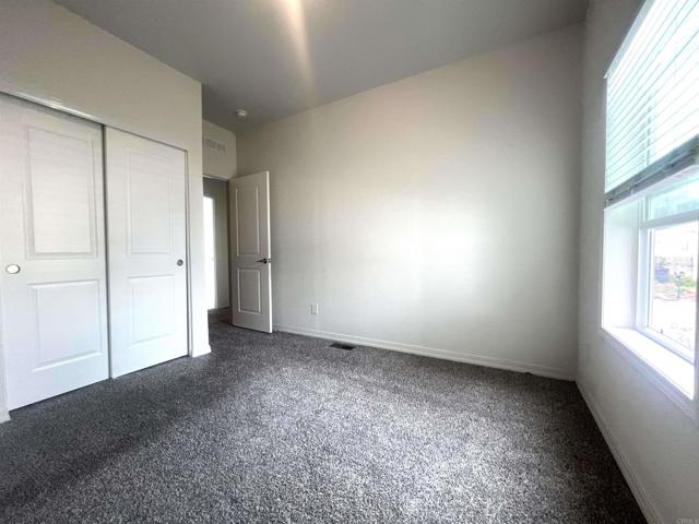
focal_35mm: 13
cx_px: 350
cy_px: 262
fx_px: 263
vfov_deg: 89.9
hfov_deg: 106.2
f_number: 1.8
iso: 160
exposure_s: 1/120
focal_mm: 1.57
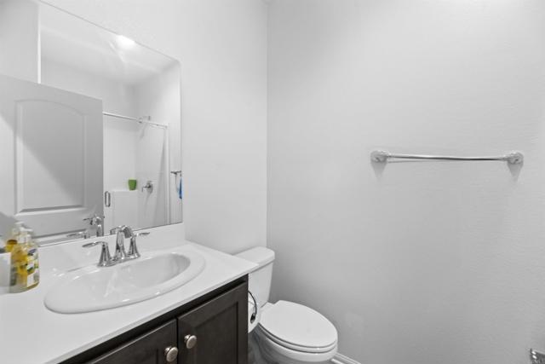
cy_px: 182
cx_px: 272
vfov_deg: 81.2
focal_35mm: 14
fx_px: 212
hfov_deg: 104.2
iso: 2000
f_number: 8
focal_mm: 14
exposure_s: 1/20
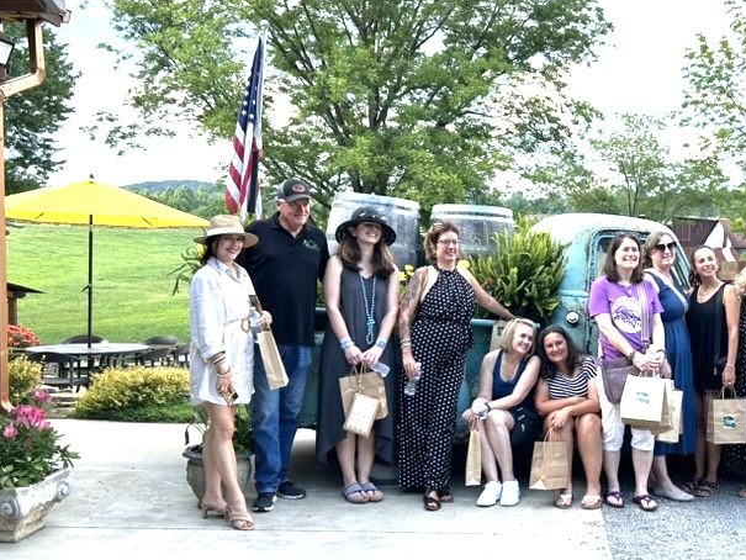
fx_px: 948
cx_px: 552
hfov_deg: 41.8
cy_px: 313
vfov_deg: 32.9
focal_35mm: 44
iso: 50
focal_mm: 5.7
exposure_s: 1/924
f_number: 1.5
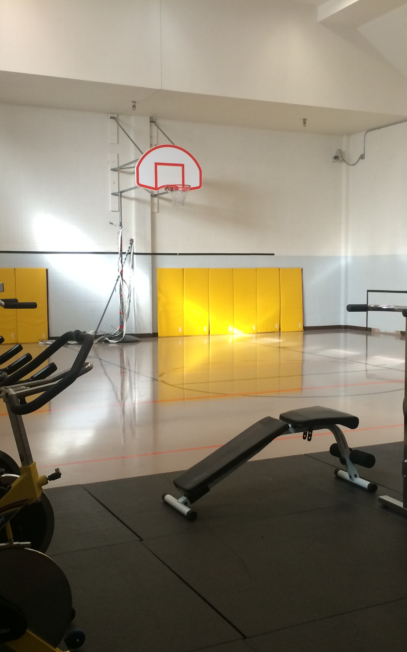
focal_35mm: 43
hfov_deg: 29.8
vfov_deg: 46.2
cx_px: 224
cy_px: 327
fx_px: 763
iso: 50
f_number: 2.2
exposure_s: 1/30
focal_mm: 4.12
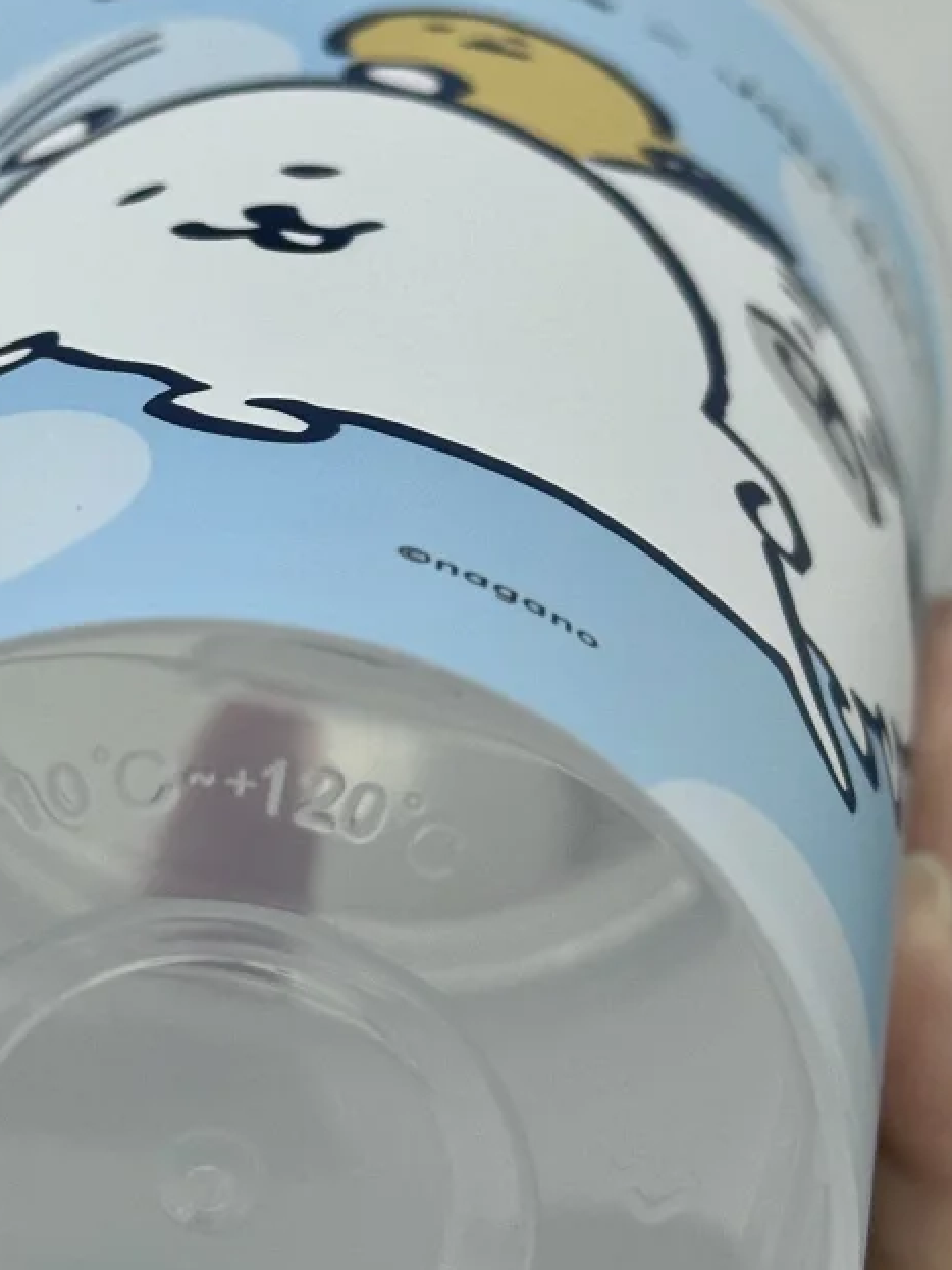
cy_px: 675
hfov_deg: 13.3
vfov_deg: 17.7
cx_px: 287
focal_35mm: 111
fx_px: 4072
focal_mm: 6.86
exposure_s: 1/60
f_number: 1.78
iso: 160
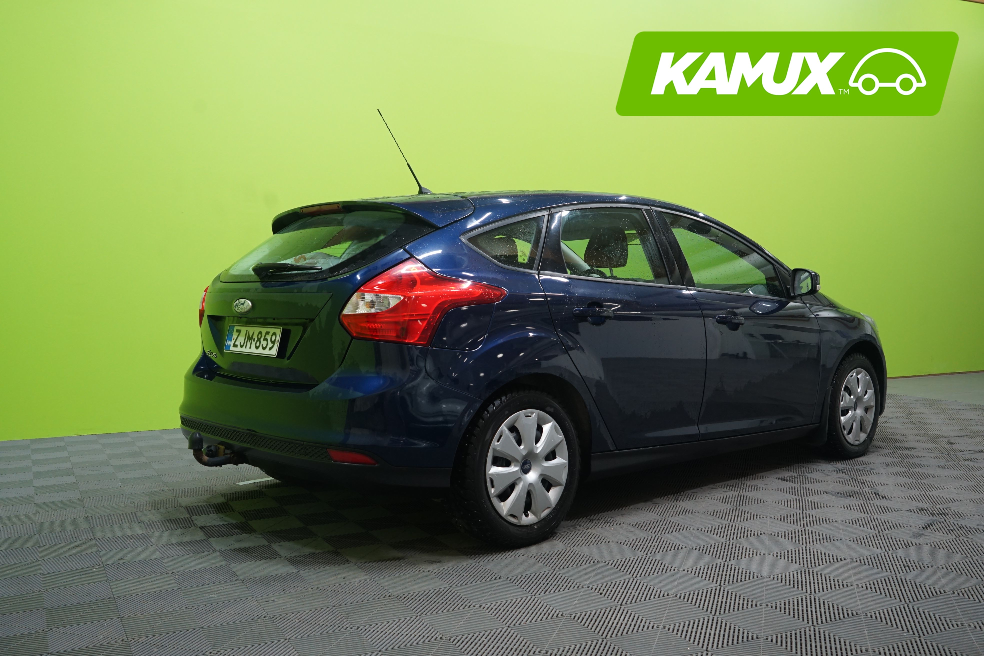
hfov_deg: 58.7
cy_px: 328
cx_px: 492
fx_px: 875
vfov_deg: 41.1
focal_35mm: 32
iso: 1000
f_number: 5.6
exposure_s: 1/25
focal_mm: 32
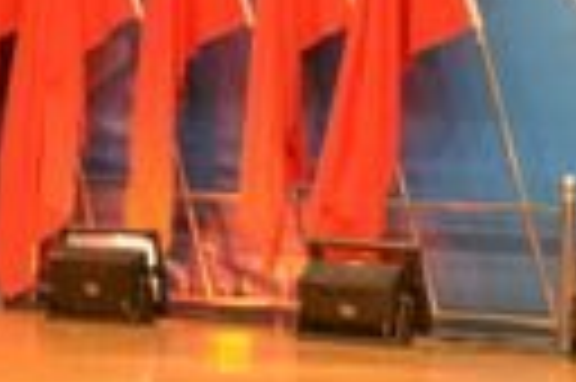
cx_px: -342
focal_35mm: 205
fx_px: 3275
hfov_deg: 9.7
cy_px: -34
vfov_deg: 6.7
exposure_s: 1/100
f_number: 5.6
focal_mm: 35
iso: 1000
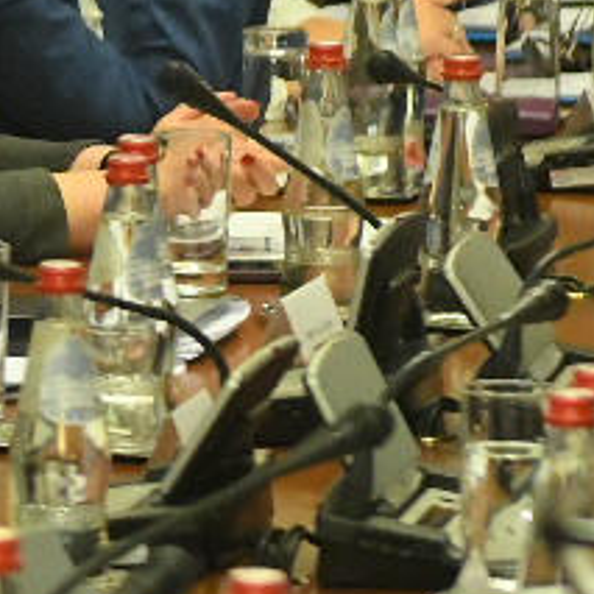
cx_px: -711
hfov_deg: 3.8
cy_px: 153
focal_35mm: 453
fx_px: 8795
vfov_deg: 3.9
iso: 6400
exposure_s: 1/250
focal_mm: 70
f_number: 4
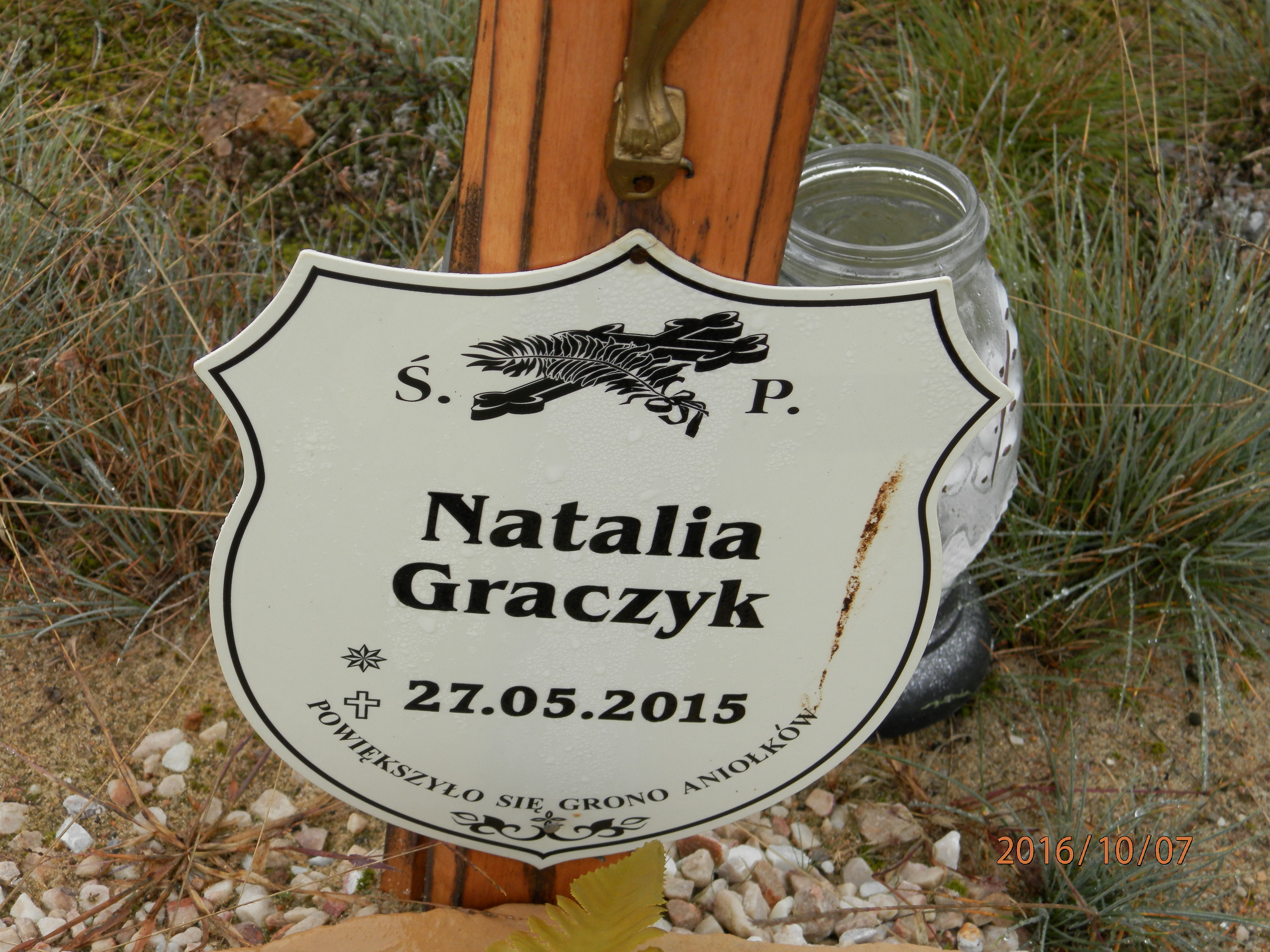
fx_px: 2018
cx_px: 635
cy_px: 476
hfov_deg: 34.9
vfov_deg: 26.6
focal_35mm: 55
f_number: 3.8
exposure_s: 1/125
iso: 80
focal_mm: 9.9
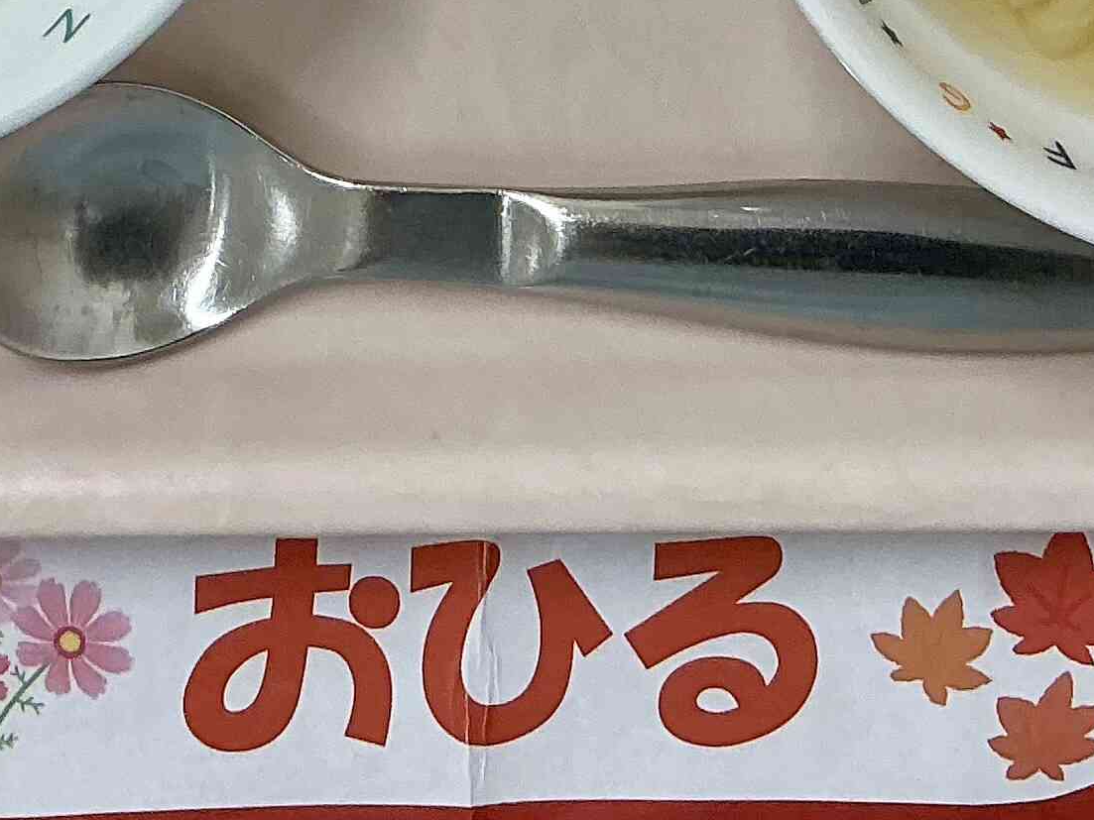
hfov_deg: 18.5
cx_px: 502
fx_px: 3350
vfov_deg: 12.7
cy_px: -663
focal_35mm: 106
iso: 40
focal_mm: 3
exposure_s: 1/60
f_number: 1.8
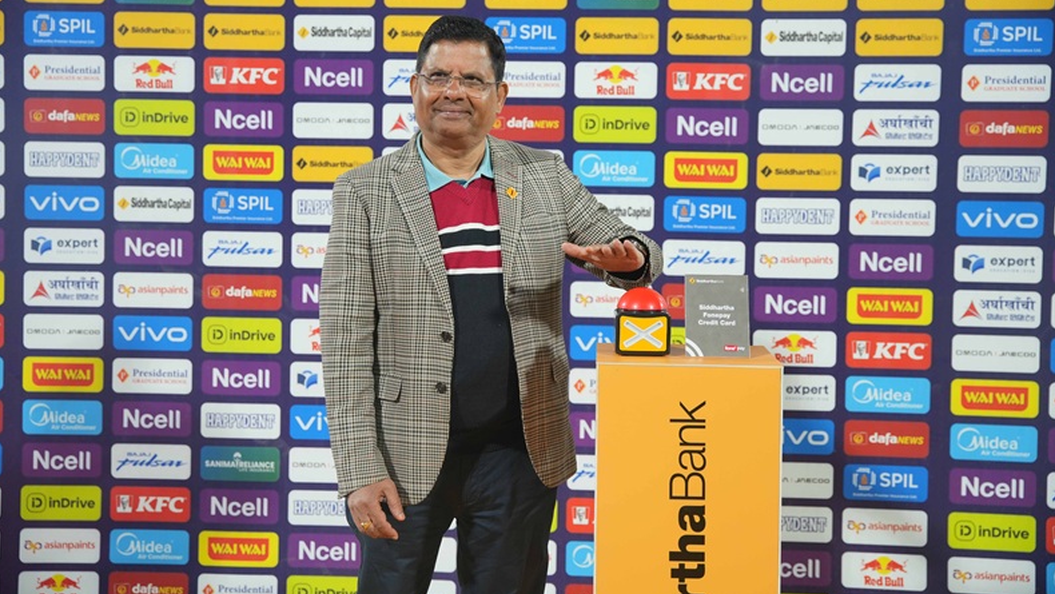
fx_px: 1504
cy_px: 264
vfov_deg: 22.3
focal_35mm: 54
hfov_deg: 38.7
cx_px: 522
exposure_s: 1/640
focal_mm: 50.7
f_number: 3.2
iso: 800
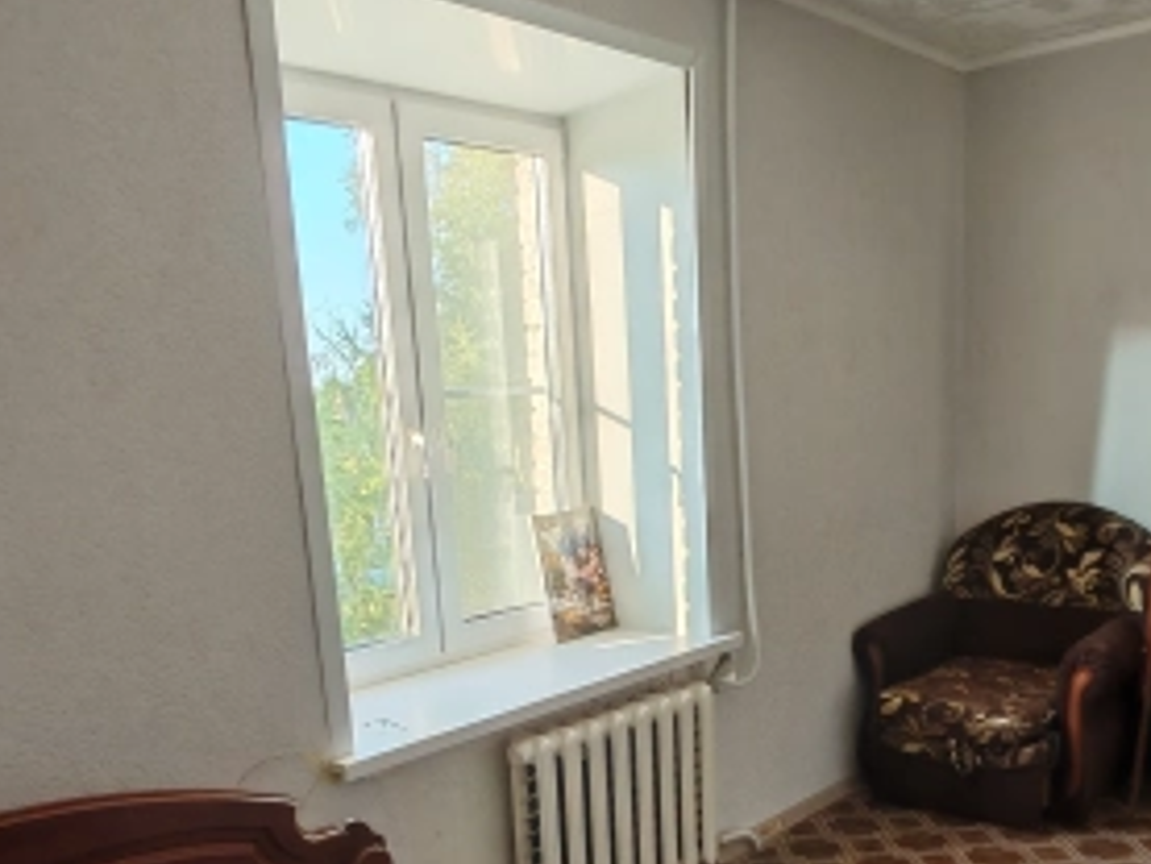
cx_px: 590
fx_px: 1198
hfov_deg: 51.3
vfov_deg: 38.2
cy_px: 694
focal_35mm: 36
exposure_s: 1/33
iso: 80
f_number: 2.2
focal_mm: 1.96
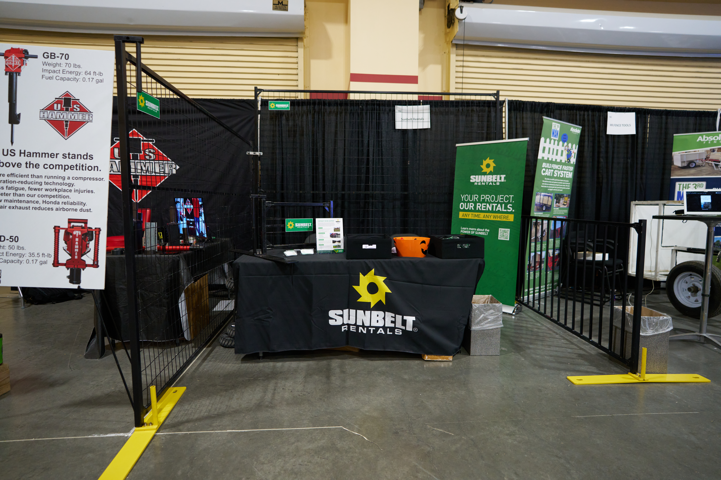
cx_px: 360
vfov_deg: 64.6
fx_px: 380
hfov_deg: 86.9
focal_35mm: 19
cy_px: 240
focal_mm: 19
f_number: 2.8
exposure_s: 1/160
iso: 2500
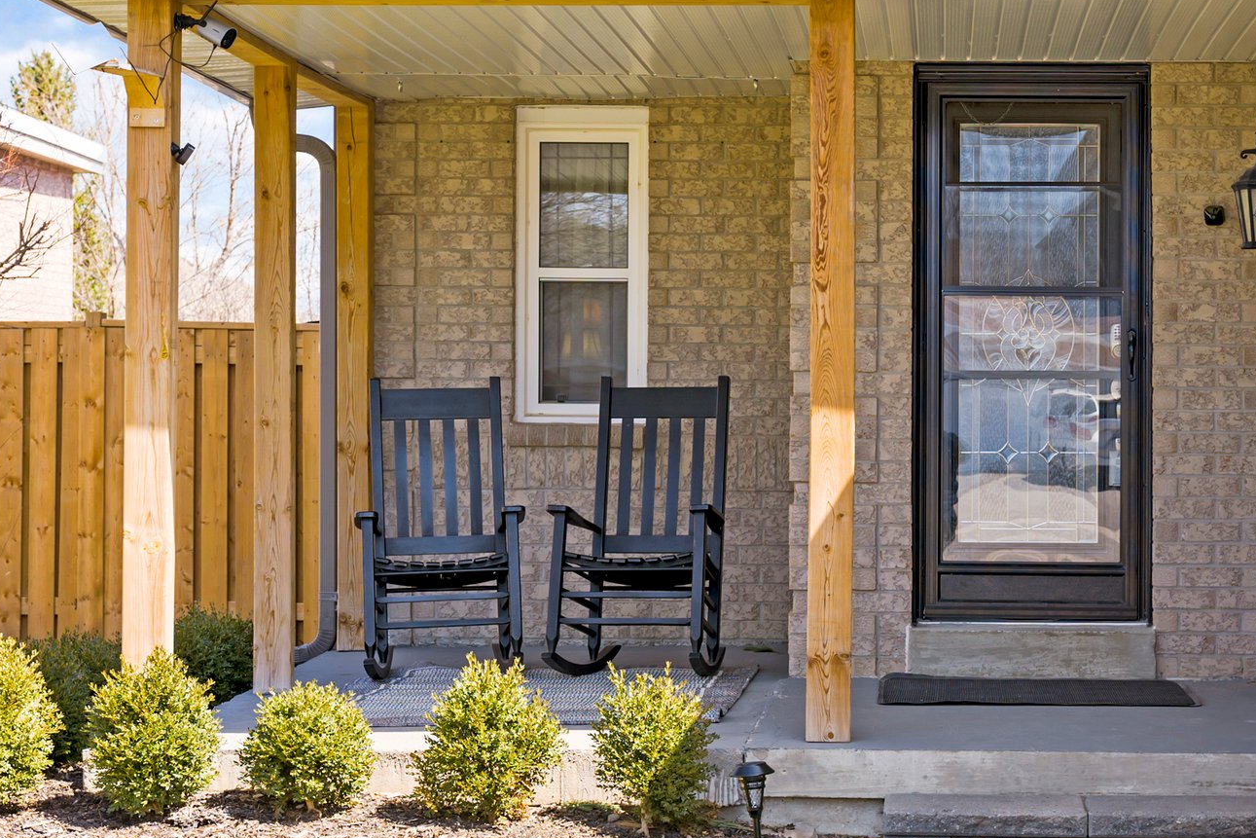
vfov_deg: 18.6
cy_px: 550
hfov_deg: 27.5
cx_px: 857
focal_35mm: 73
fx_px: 2547
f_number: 5
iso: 80
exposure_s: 1/200
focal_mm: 46
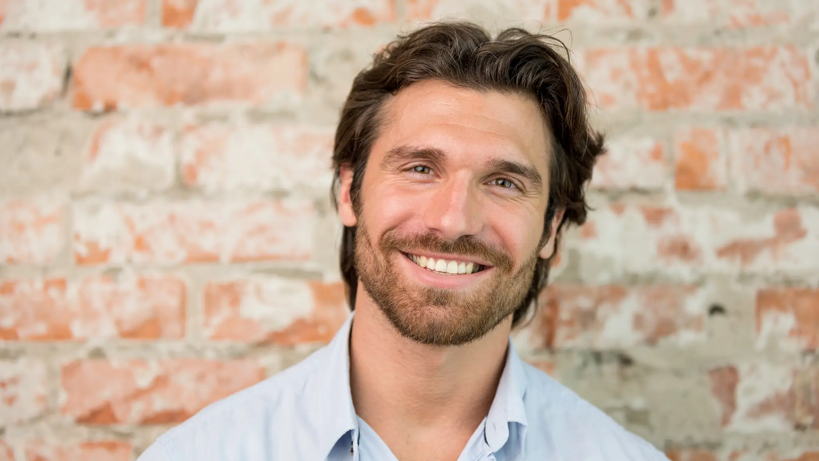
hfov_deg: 25.3
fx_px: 1824
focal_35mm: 84
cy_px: 243
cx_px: 409
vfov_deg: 14.4
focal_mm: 80
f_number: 2.8
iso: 200
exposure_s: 1/160
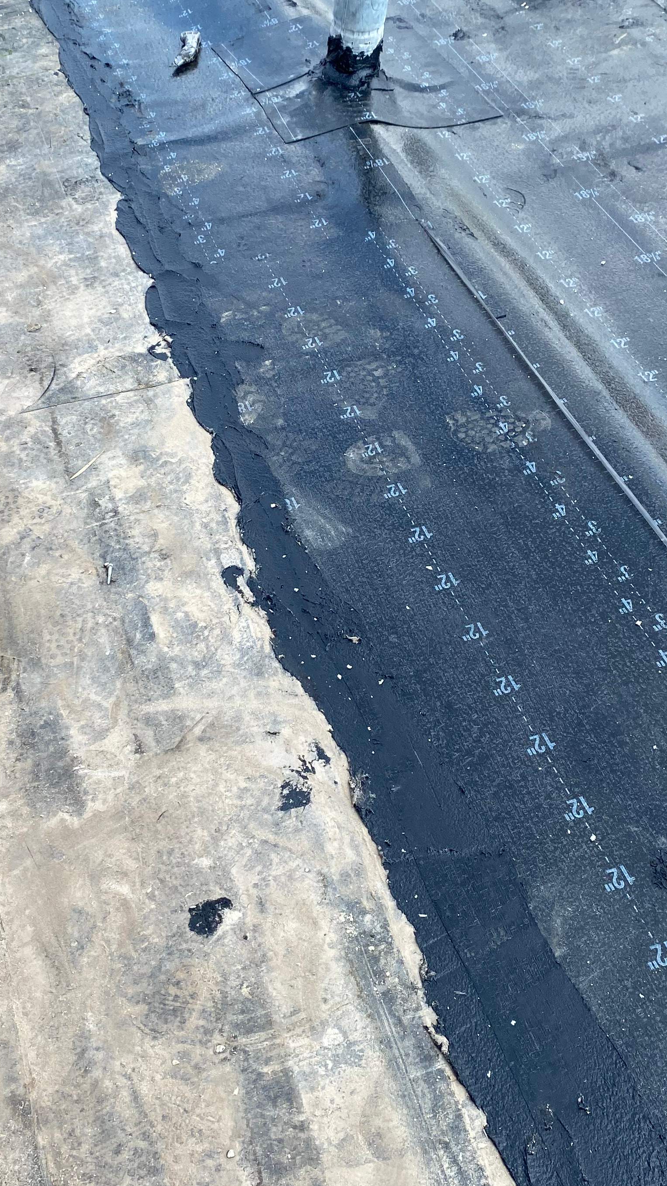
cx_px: 283
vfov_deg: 48.3
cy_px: 564
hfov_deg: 28.3
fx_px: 1320
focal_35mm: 42
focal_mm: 4.25
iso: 32
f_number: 1.8
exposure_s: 1/1124
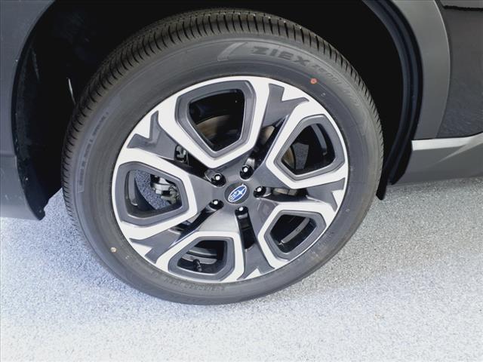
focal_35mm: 27
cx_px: 242
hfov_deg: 65.3
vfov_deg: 51.4
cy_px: 181
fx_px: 377
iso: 40
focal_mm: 3.58
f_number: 1.9
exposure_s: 1/60.2
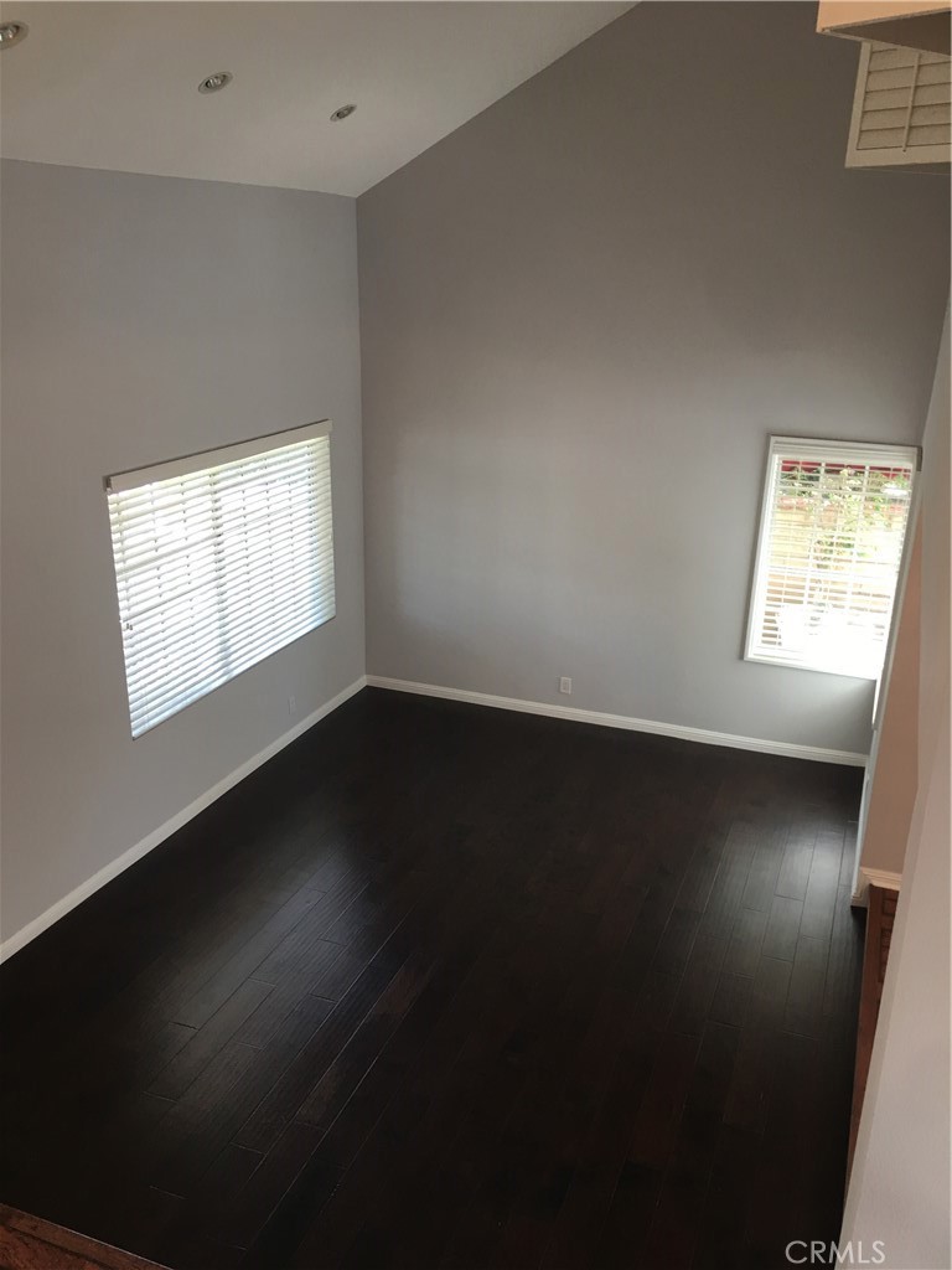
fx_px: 1063
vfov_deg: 61.7
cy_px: 635
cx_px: 476
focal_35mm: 29
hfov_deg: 48.2
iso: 25
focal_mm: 4.15
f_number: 2.2
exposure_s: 1/15
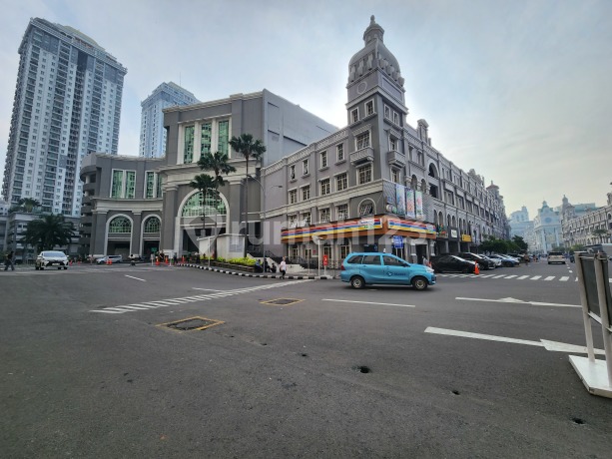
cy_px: 230
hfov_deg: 106.2
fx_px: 230
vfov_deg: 89.9
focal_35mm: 13
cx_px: 306
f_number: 2.2
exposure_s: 1/1619
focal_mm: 2.2
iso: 50
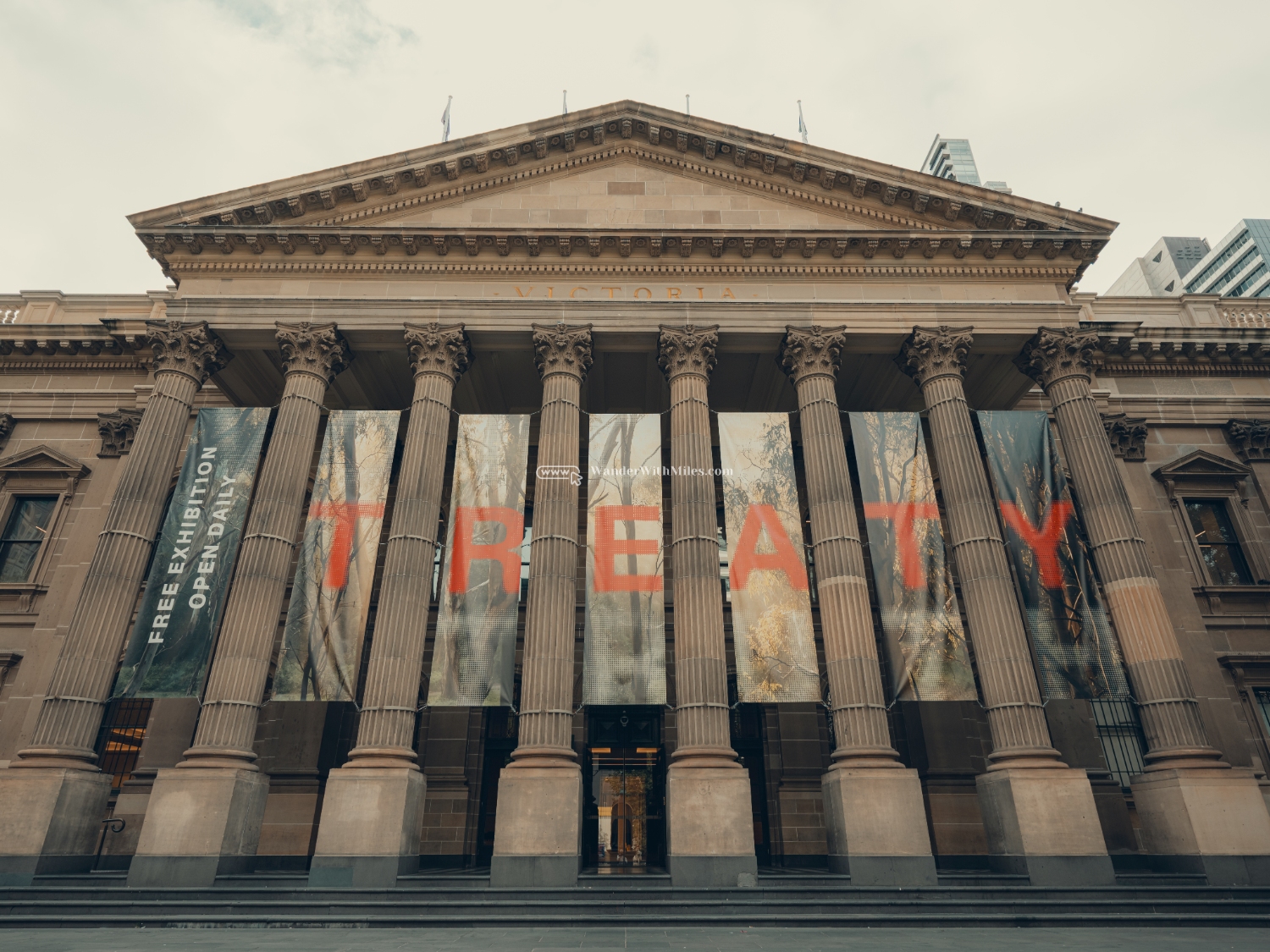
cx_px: 635
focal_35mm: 20
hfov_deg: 81.7
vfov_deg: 66.0
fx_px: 734
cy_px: 476
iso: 200
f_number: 4
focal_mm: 25.5
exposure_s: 1/210
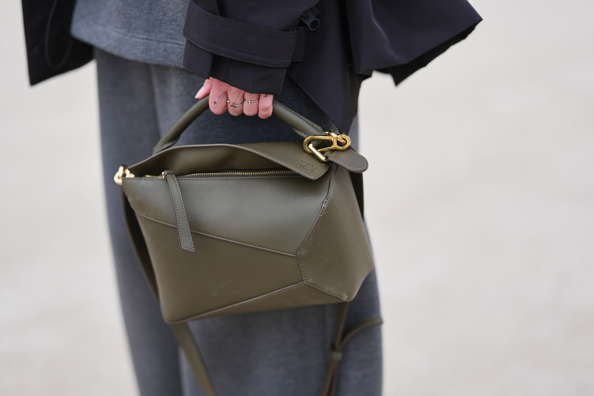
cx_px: 297
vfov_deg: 16.1
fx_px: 1402
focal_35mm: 85
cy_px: 198
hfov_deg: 23.9
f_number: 1.4
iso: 160
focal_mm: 85
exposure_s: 1/2000
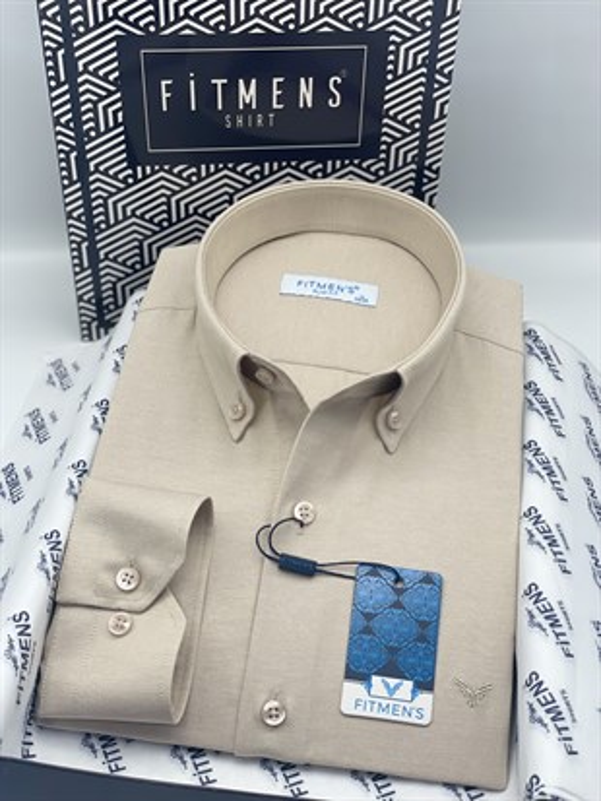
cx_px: 300
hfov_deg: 28.0
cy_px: 400
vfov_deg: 36.8
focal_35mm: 52
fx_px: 1203
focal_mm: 6
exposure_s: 1/134
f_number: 2
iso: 25
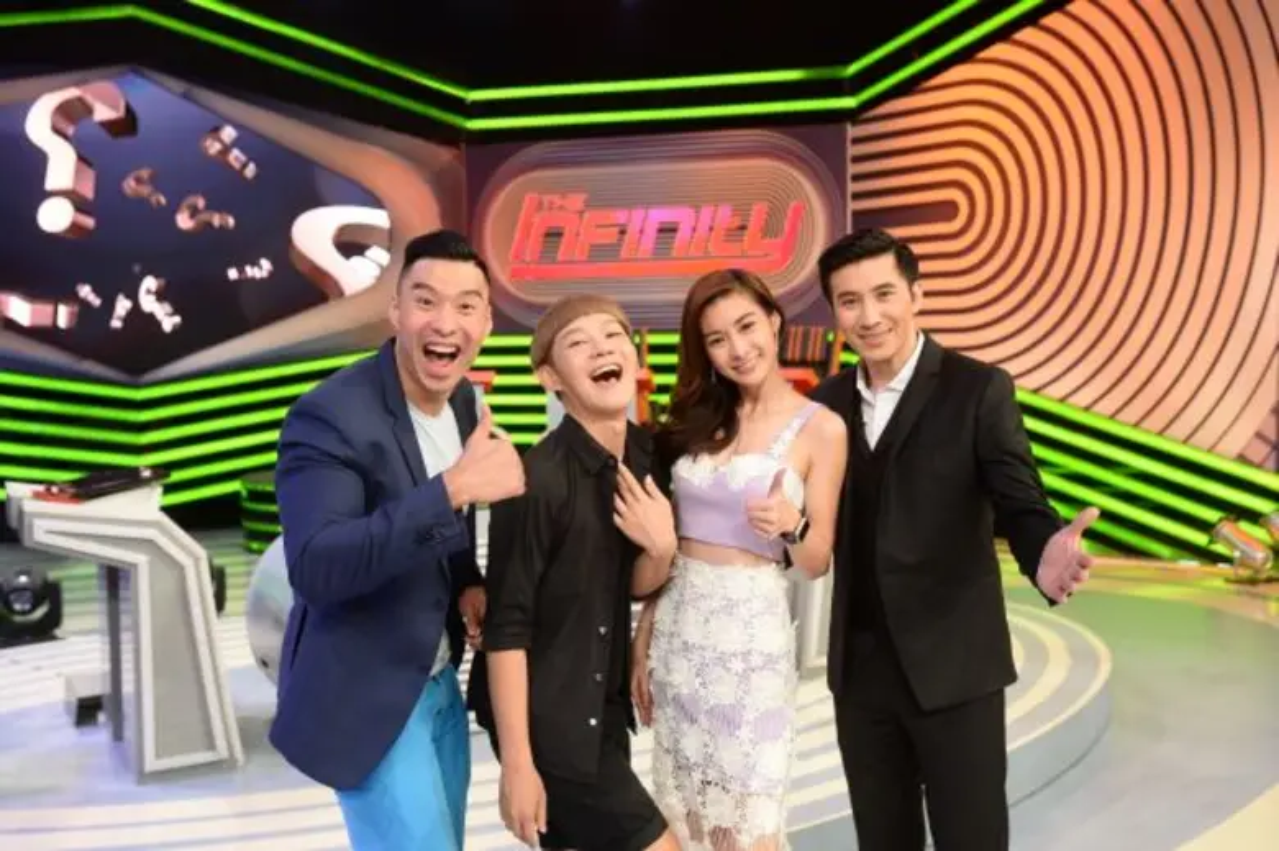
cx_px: 640
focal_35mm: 35
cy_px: 426
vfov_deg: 37.8
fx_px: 1243
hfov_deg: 54.5
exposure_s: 1/200
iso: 1250
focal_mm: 35
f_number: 4
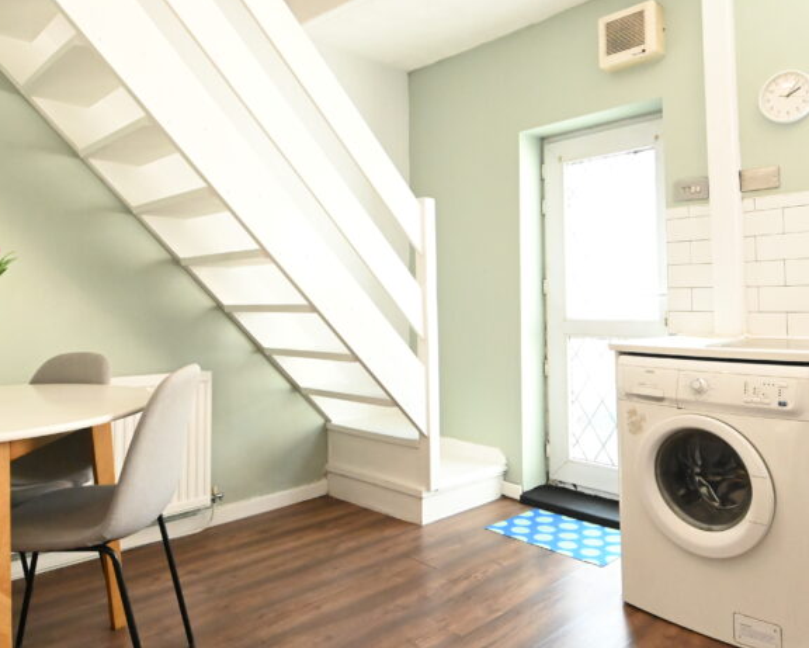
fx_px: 599
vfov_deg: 56.4
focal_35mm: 25
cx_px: 404
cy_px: 261
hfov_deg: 68.1
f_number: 10
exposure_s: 1/200
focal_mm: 15
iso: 10000
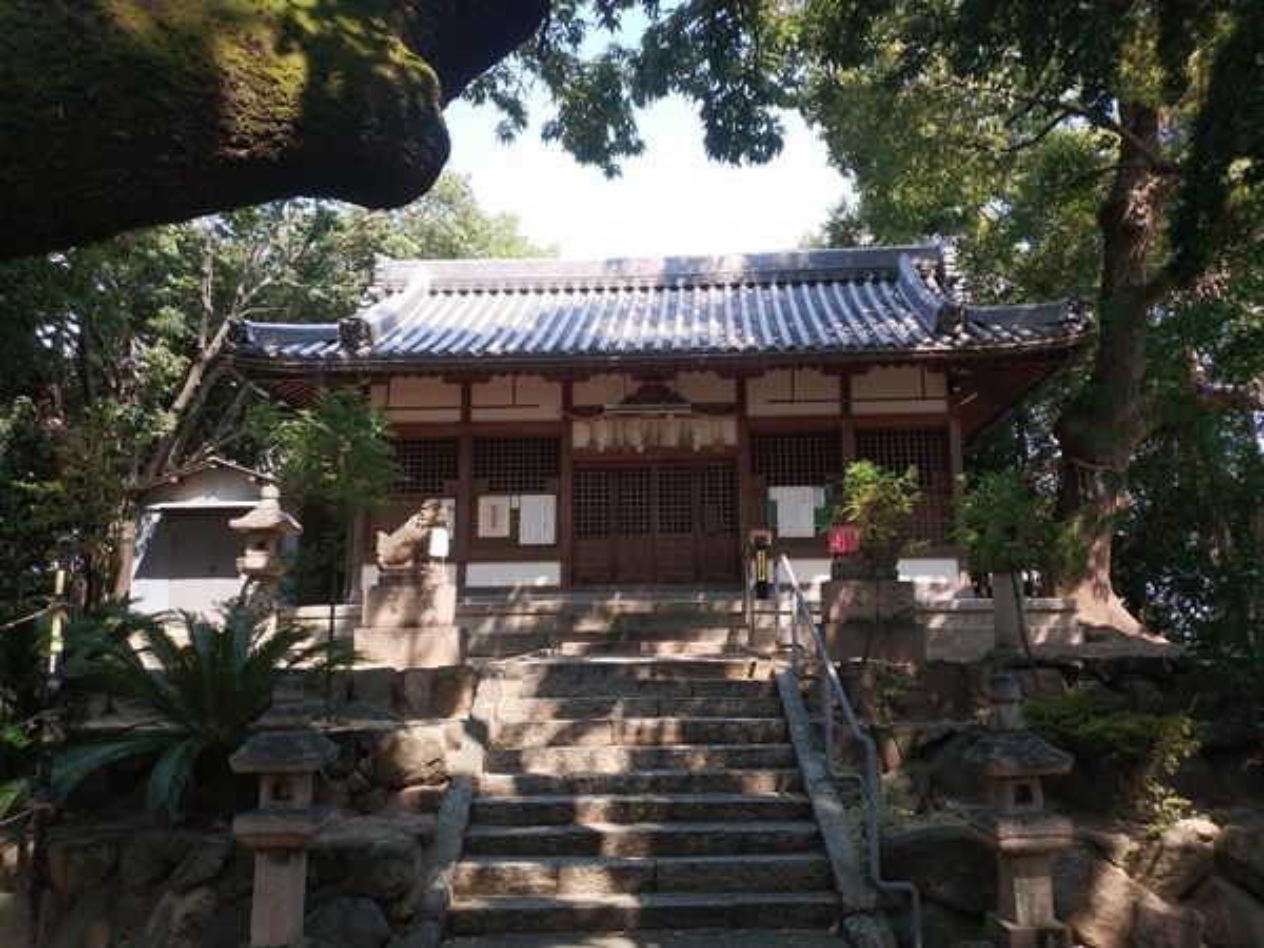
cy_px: 474
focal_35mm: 32
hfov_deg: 56.8
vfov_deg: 44.2
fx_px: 1168
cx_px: 632
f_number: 2
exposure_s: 1/382
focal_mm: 4.5
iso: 147
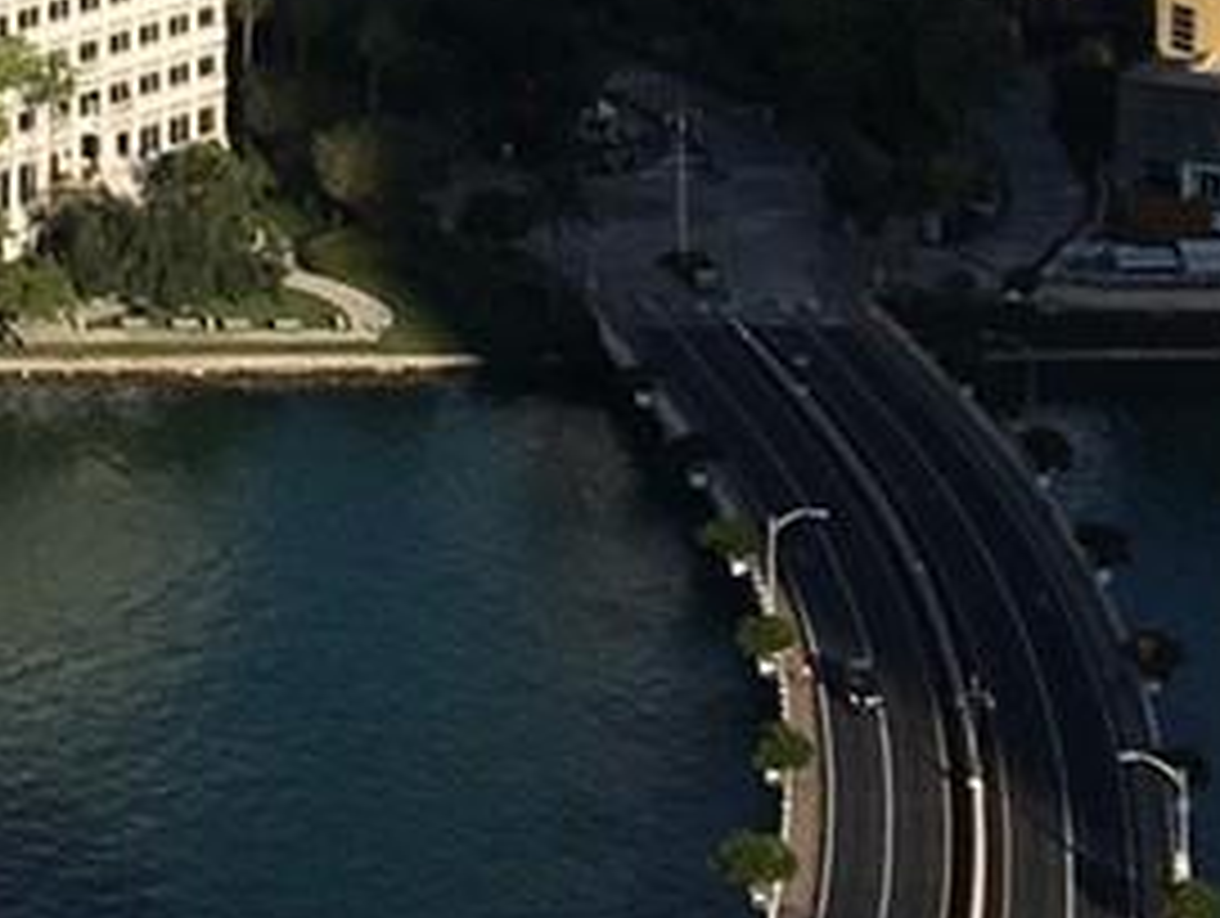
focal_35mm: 171
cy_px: -828
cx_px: -590
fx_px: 6035
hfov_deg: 11.1
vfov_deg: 8.3
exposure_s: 1/2404
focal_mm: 4.15
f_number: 2.2
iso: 25
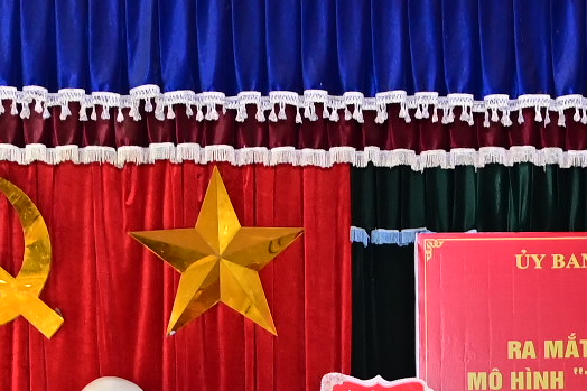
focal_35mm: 139
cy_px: 648
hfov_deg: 14.7
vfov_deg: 9.5
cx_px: 404
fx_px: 2266
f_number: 4
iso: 1250
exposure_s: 1/200
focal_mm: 25
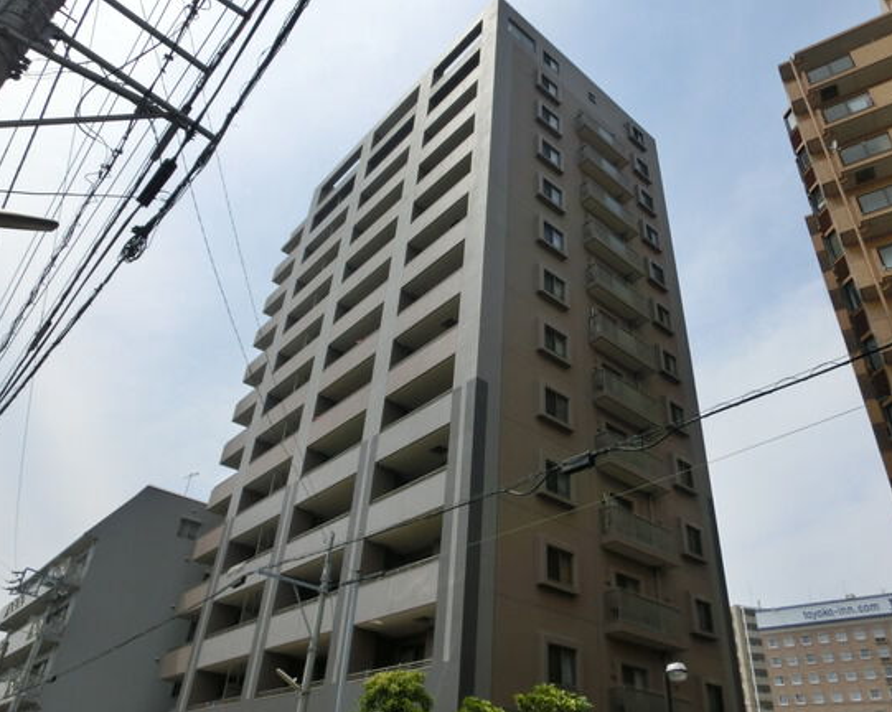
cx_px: 485
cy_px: 344
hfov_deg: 65.9
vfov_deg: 54.9
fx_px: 686
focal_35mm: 26
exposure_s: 1/2500
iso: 80
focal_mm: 4.24
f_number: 3
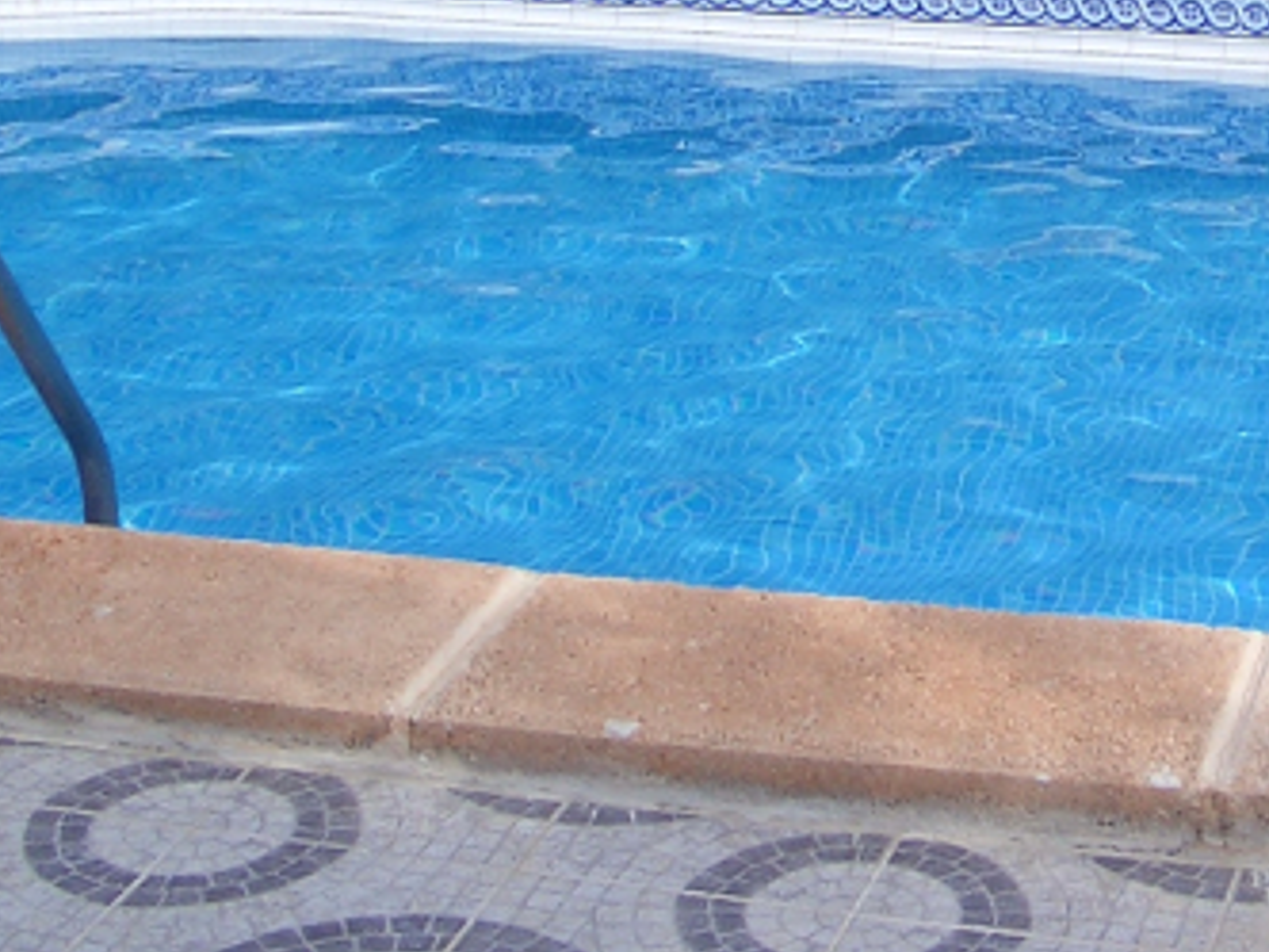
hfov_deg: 20.2
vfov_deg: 15.1
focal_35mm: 95
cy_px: -109
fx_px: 3483
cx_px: 1158
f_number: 4.3
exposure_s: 1/640
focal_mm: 5.8
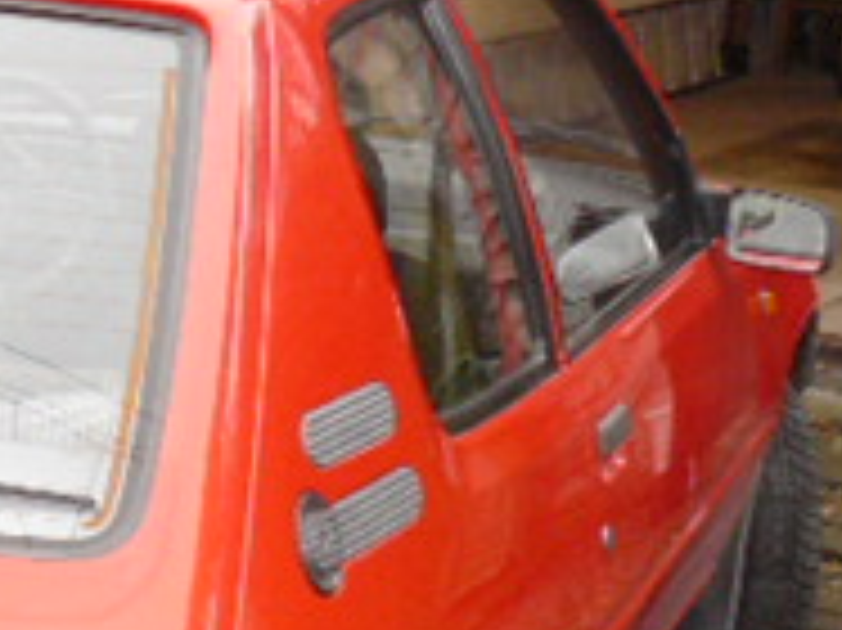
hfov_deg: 14.9
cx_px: -401
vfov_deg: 12.0
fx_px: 2990
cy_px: 477
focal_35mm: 123
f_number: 2.8
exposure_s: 1/30
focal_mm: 6
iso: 250
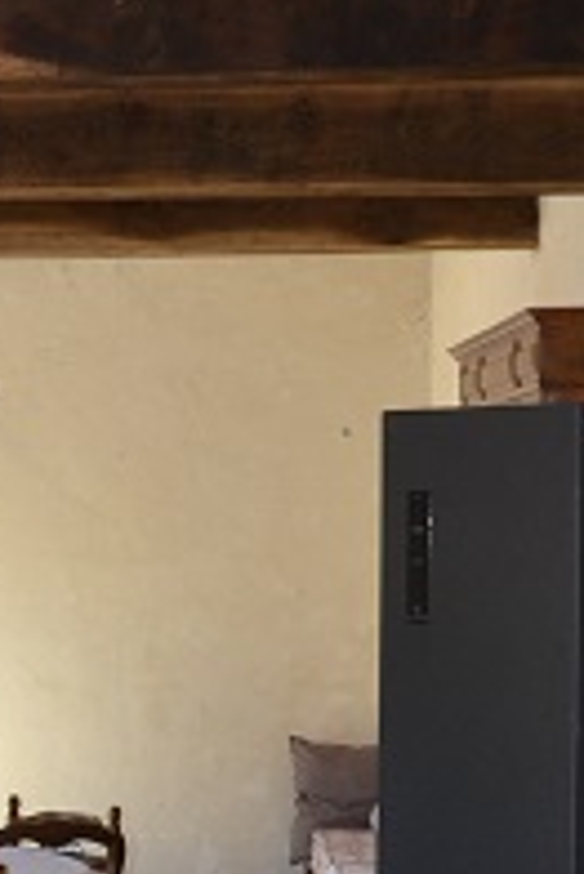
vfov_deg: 16.4
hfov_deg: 10.3
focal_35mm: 124
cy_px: 669
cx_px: -548
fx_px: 3012
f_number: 4
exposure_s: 1/60
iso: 400
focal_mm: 18
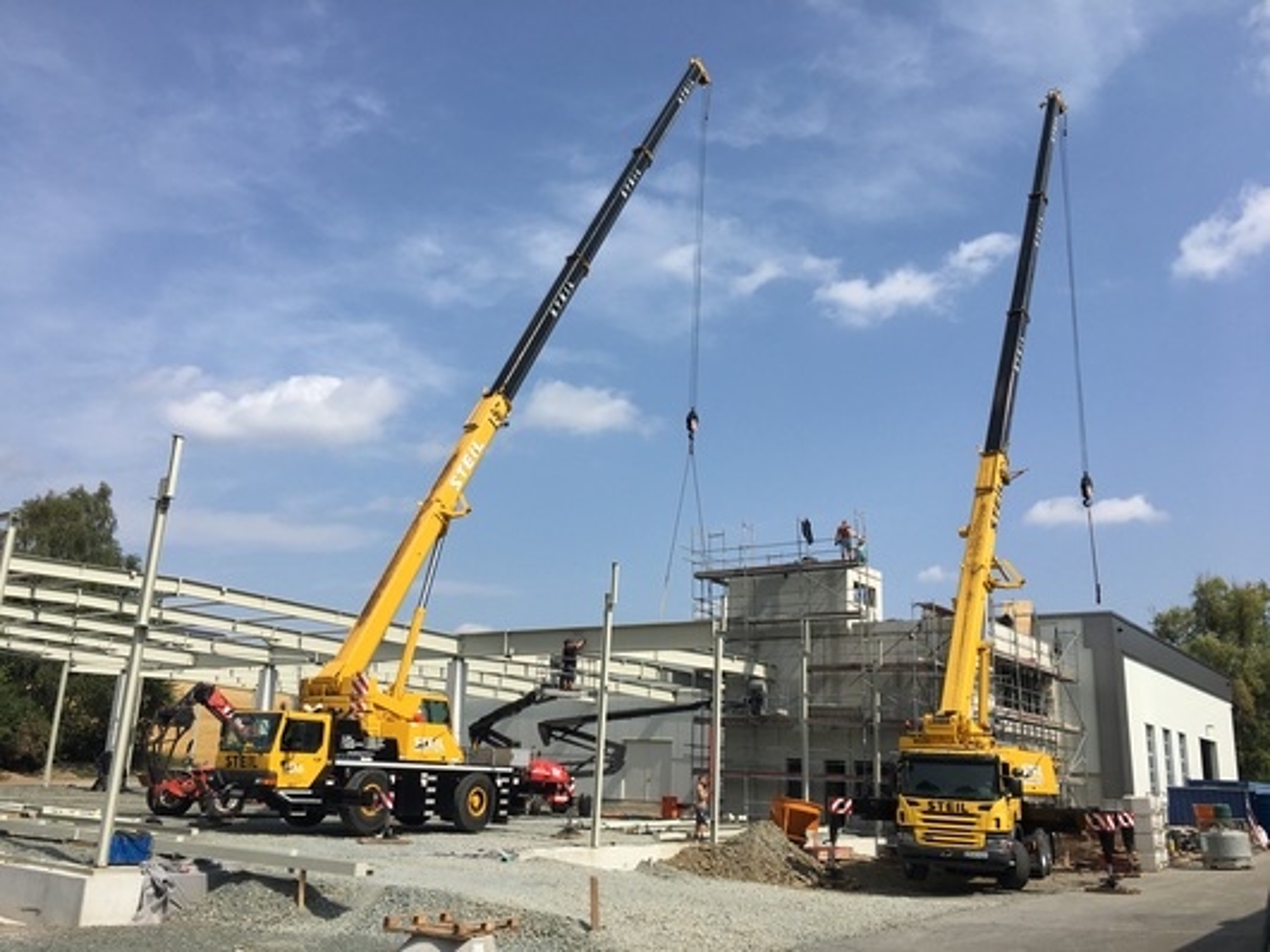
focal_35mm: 29
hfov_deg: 61.7
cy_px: 476
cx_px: 635
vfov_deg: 48.2
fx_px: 1064
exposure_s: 1/1923
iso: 25
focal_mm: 4.15
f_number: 2.2
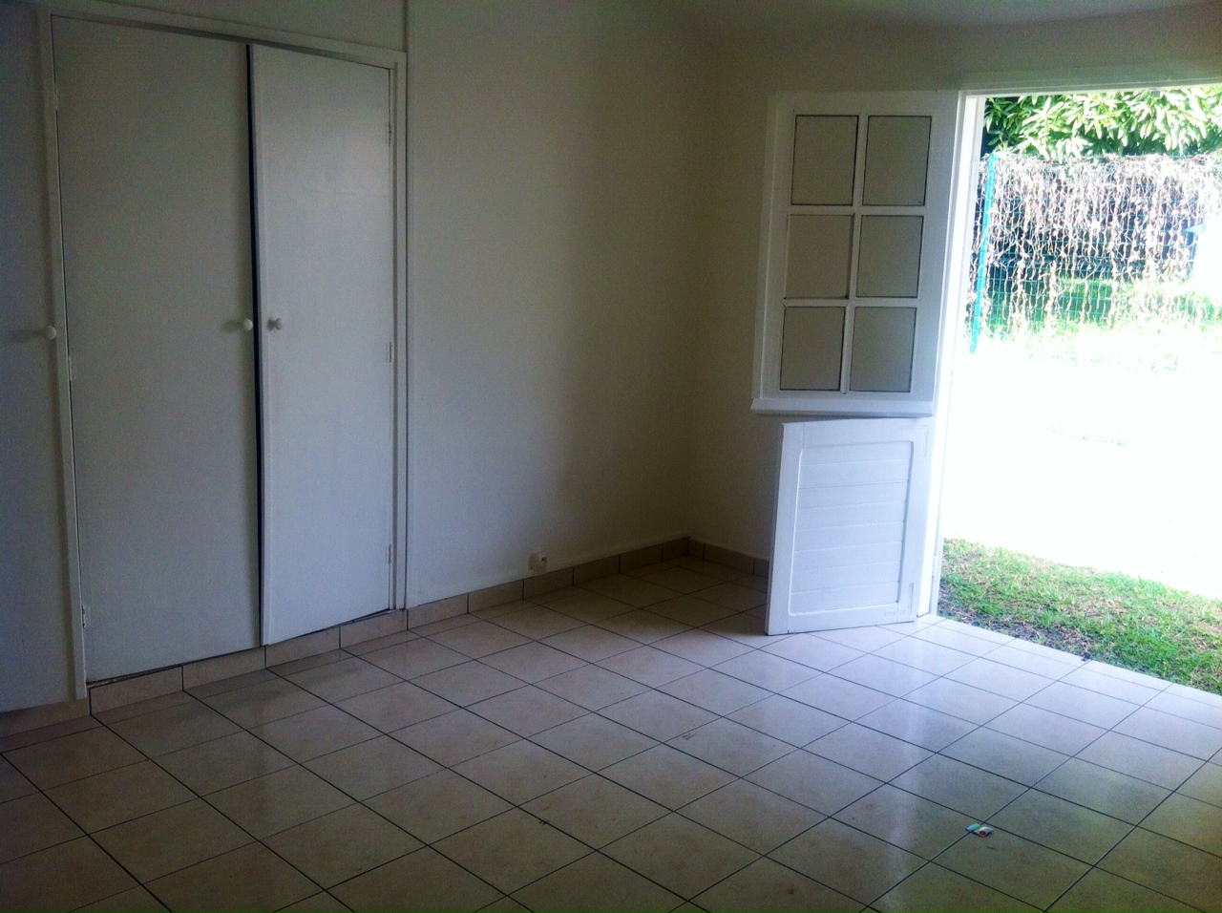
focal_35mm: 35
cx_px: 611
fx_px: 1234
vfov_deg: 40.6
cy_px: 456
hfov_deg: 52.7
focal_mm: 3.85
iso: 80
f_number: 2.8
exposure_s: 1/159
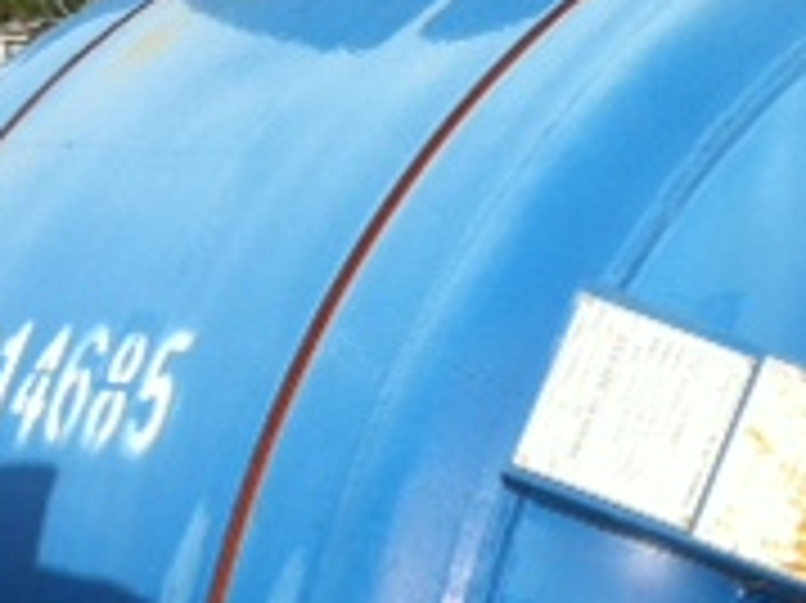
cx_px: 756
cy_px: 711
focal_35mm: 125
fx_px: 2909
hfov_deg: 15.6
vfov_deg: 11.6
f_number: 2.8
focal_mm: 3.85
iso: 80
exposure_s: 1/1117
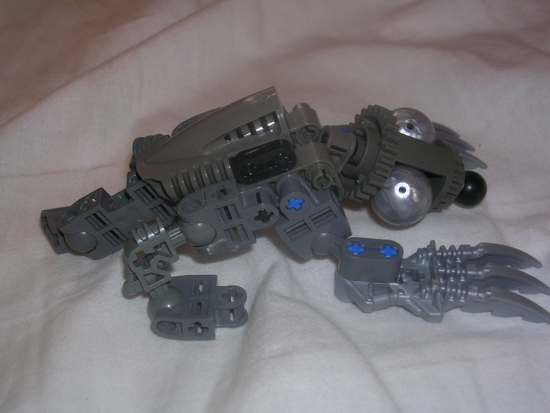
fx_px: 779
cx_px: 275
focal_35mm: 49
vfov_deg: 29.7
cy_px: 206
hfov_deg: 38.9
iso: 50
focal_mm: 7.5
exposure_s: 1/60.1
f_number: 3.1
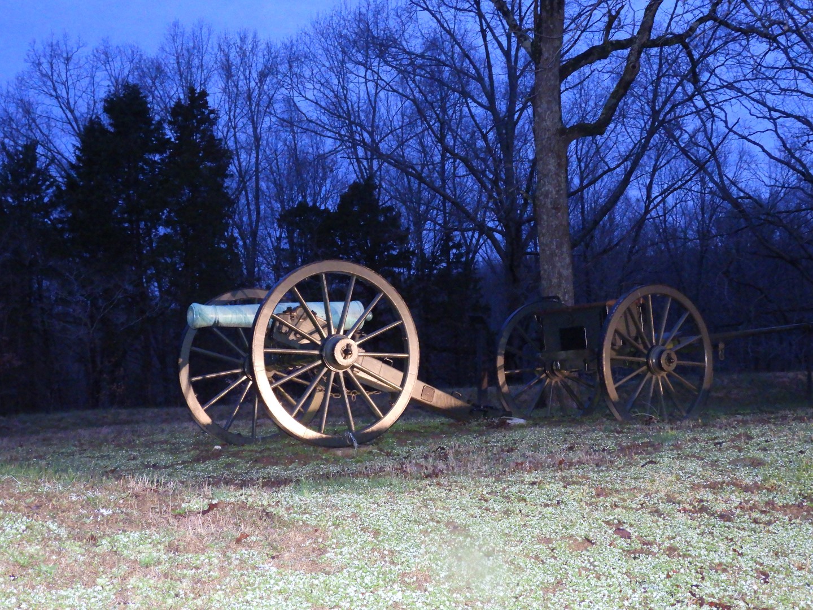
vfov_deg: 32.2
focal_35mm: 45
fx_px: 1057
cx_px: 406
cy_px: 305
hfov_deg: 42.1
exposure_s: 1/30
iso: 1600
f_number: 4
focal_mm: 8.1
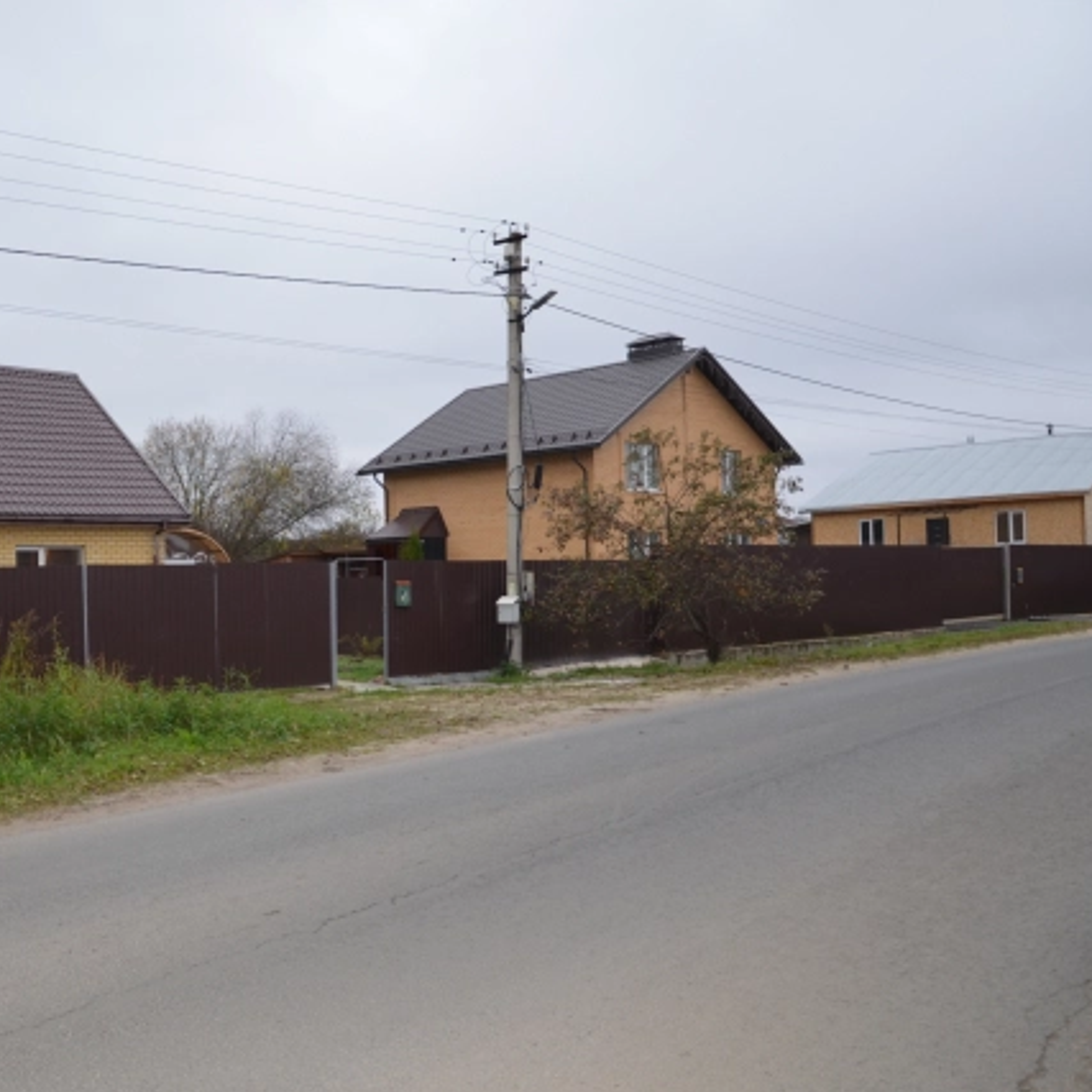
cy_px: 550
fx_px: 1249
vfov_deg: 47.2
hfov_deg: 45.7
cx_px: 281
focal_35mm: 35
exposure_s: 1/125
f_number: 3.5
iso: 400
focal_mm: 18
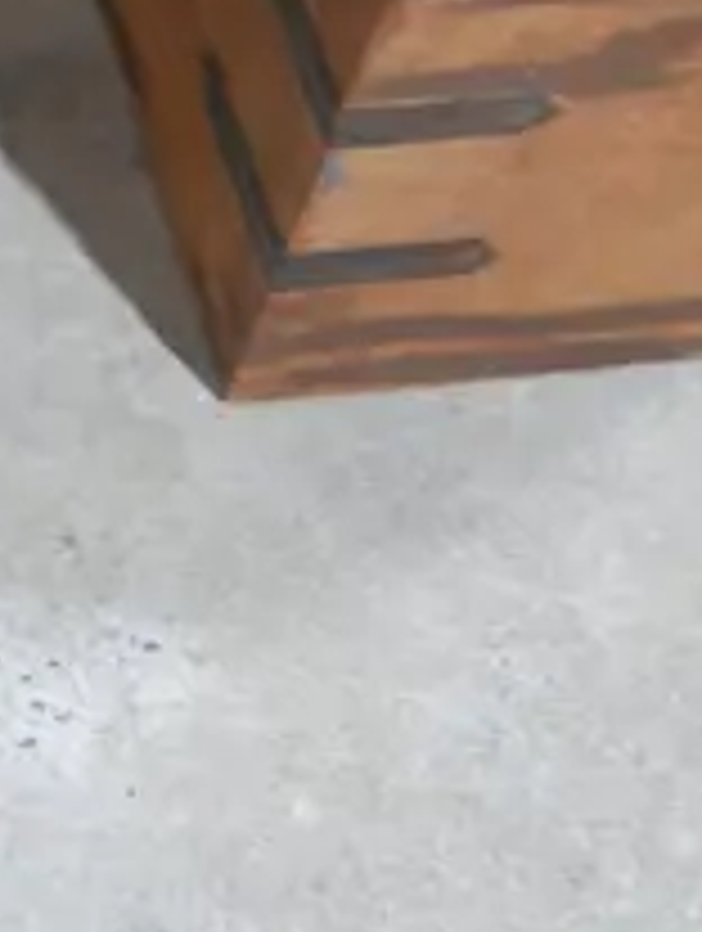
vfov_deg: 9.7
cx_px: -952
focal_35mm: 178
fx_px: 4798
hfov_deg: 7.8
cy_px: -1346
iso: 640
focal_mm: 18
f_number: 4
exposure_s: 1/60
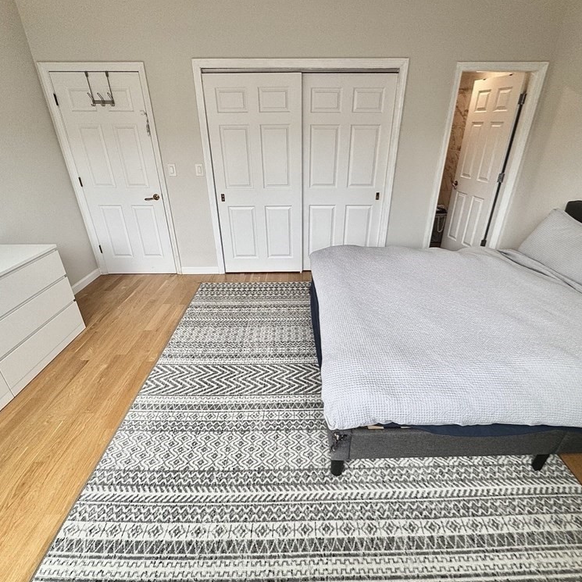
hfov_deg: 83.9
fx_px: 323
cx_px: 300
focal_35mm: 17
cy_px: 285
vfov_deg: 84.0
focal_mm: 2.22
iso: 64
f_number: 2.2
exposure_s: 1/99
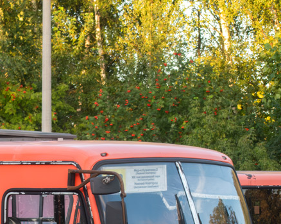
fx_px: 2619
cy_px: 246
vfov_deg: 4.9
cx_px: -120
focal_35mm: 315
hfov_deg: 6.1
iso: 1800
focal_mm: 70
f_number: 6.3
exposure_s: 1/500
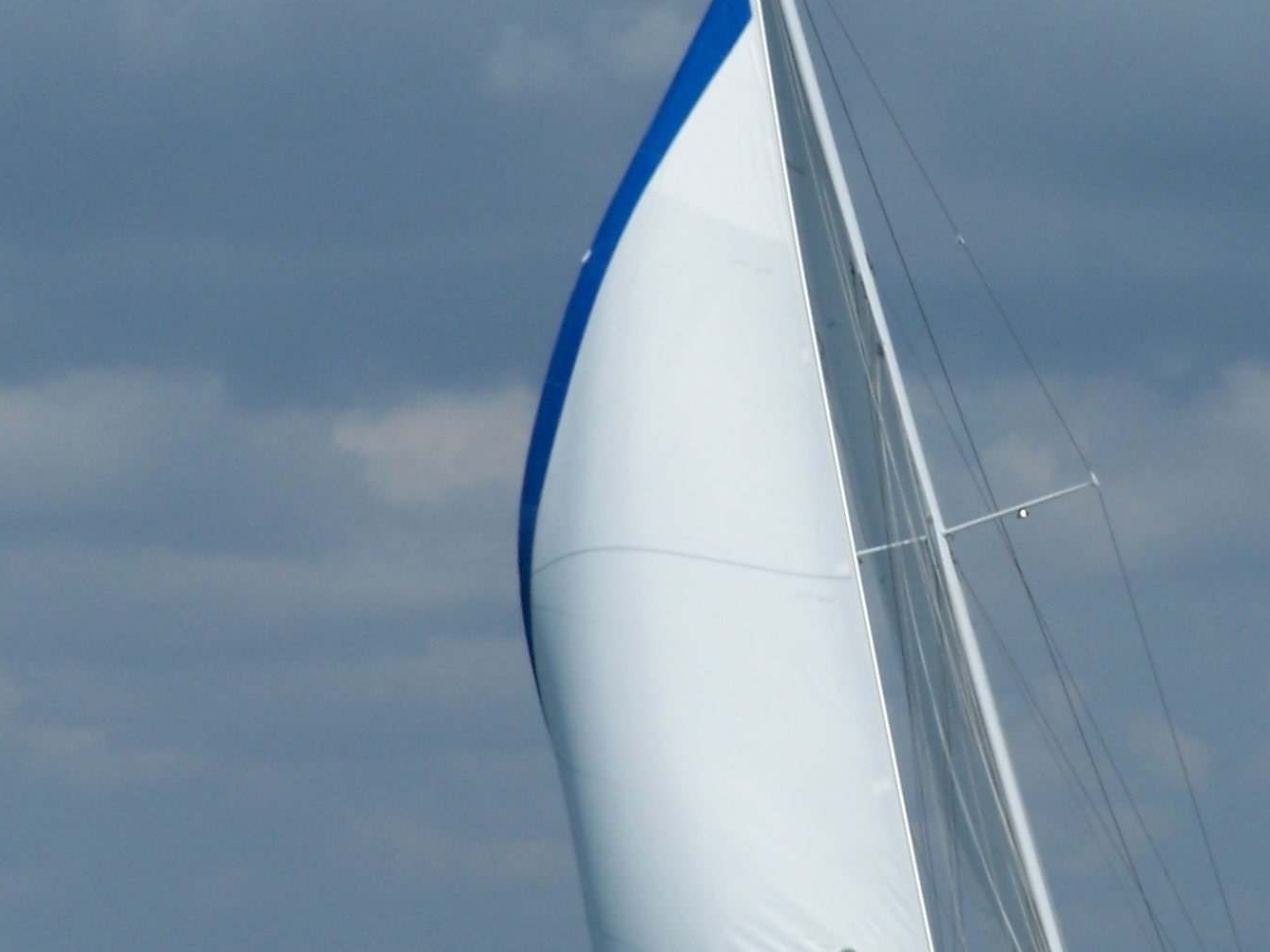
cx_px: 948
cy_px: 382
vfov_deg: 4.6
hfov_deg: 6.1
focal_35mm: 326
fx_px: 11960
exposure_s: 1/750
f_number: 6.3
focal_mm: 31.3
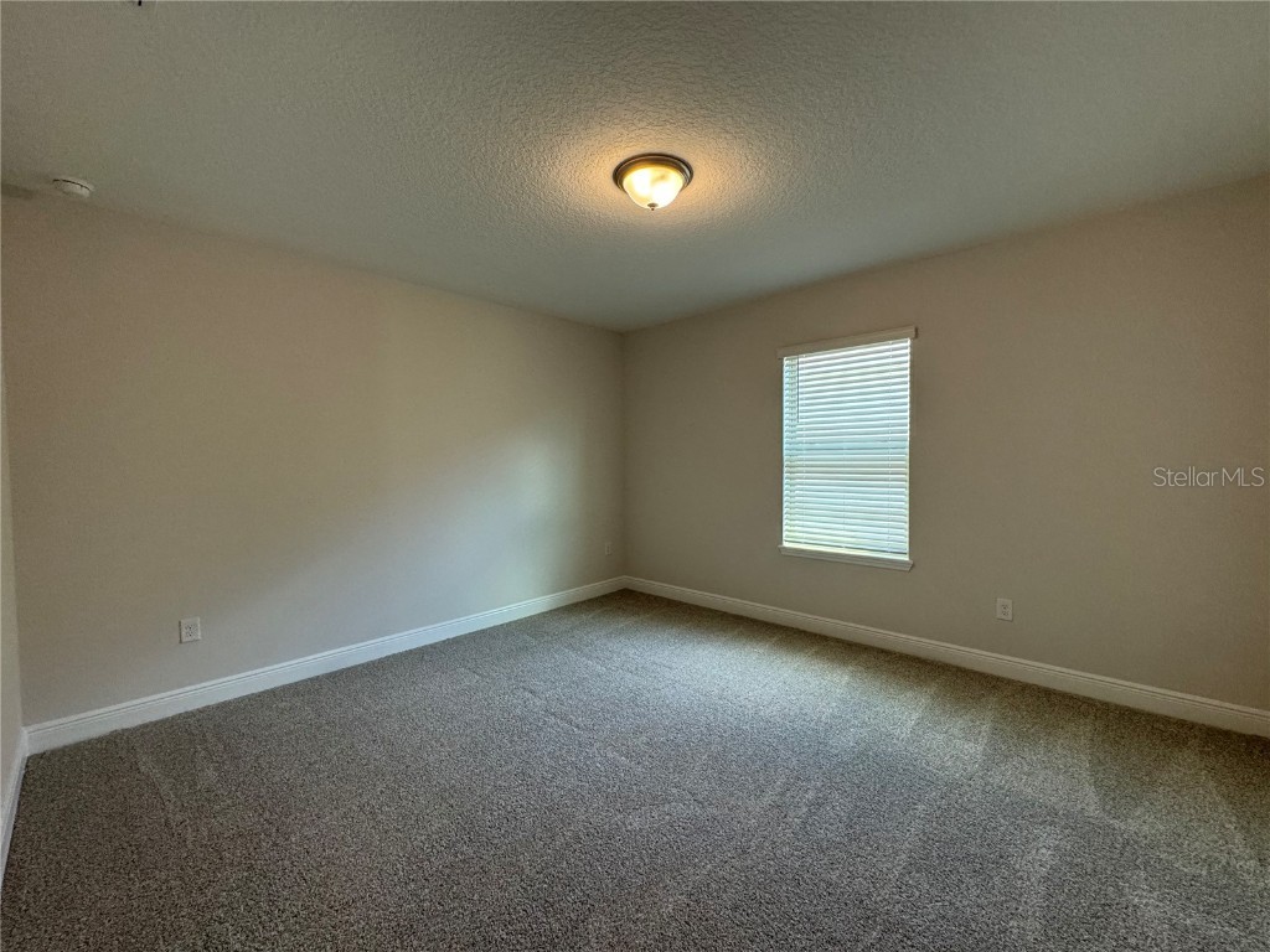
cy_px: 476
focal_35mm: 14
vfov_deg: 85.7
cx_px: 635
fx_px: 514
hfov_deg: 102.1
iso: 250
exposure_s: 1/120
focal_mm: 2.22
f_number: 2.2
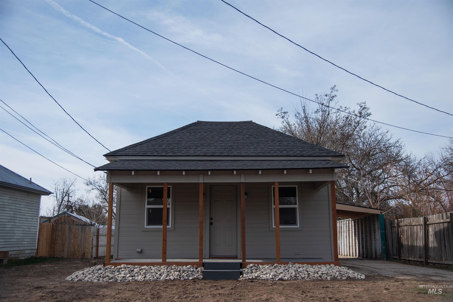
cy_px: 151
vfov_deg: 35.1
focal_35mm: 38
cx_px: 226
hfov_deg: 50.7
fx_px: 478
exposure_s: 1/4000
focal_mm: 38
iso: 200
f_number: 4
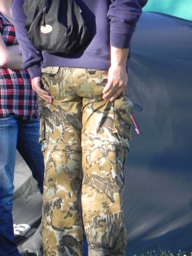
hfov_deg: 2.7
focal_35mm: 560
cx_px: 70
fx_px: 4140
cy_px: 56
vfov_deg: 3.5
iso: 160
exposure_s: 1/126
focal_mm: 59.9
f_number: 5
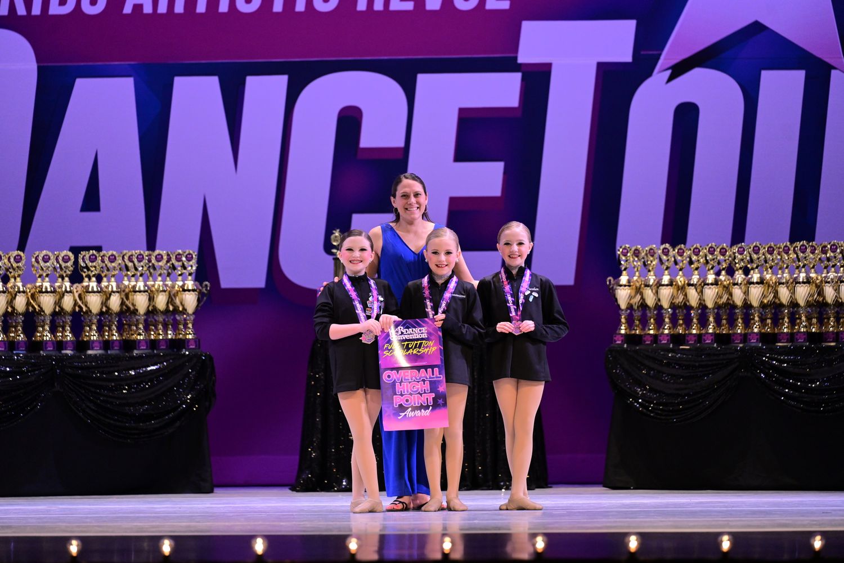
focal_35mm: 200
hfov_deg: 10.3
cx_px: 422
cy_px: 282
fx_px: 4689
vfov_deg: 6.9
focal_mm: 200
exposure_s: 1/800
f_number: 3.5
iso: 2500
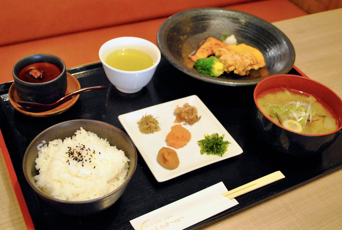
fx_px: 371
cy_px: 115
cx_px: 171
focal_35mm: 39
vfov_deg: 34.4
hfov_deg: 49.5
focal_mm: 26
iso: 1600
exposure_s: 1/30
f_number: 4.2
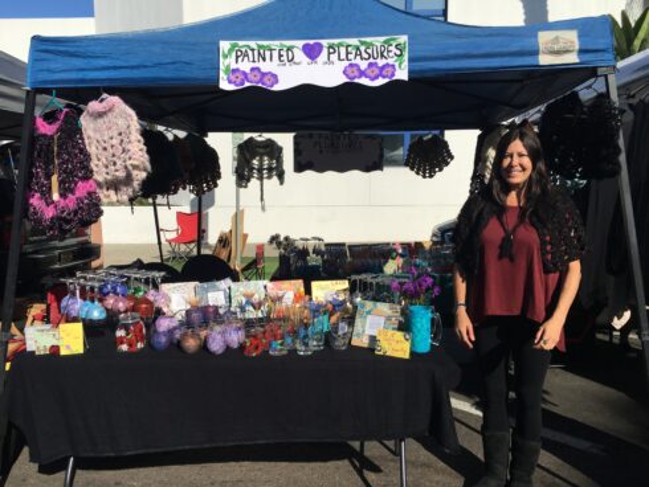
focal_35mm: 29
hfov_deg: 61.6
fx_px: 544
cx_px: 324
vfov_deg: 48.3
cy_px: 244
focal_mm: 4.15
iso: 25
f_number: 2.2
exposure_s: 1/3205
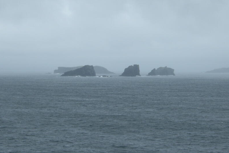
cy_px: 72
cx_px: 109
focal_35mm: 99
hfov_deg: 20.6
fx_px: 630
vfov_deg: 13.8
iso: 100
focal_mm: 15.7
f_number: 6.1
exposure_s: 1/270
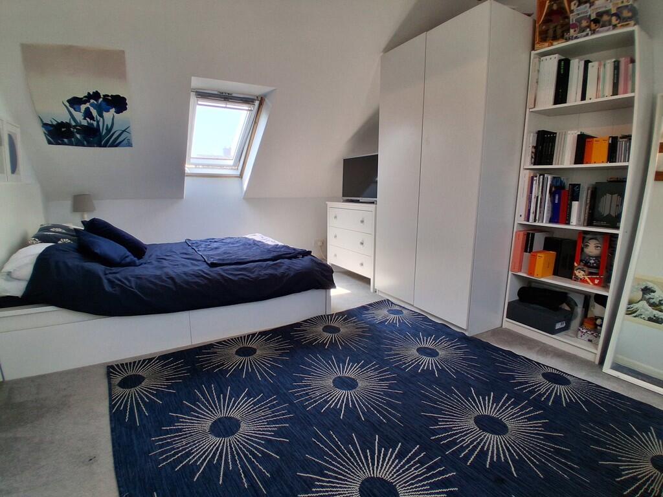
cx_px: 332
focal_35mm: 17
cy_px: 248
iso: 50
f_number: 2.2
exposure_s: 1/100
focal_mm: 1.4
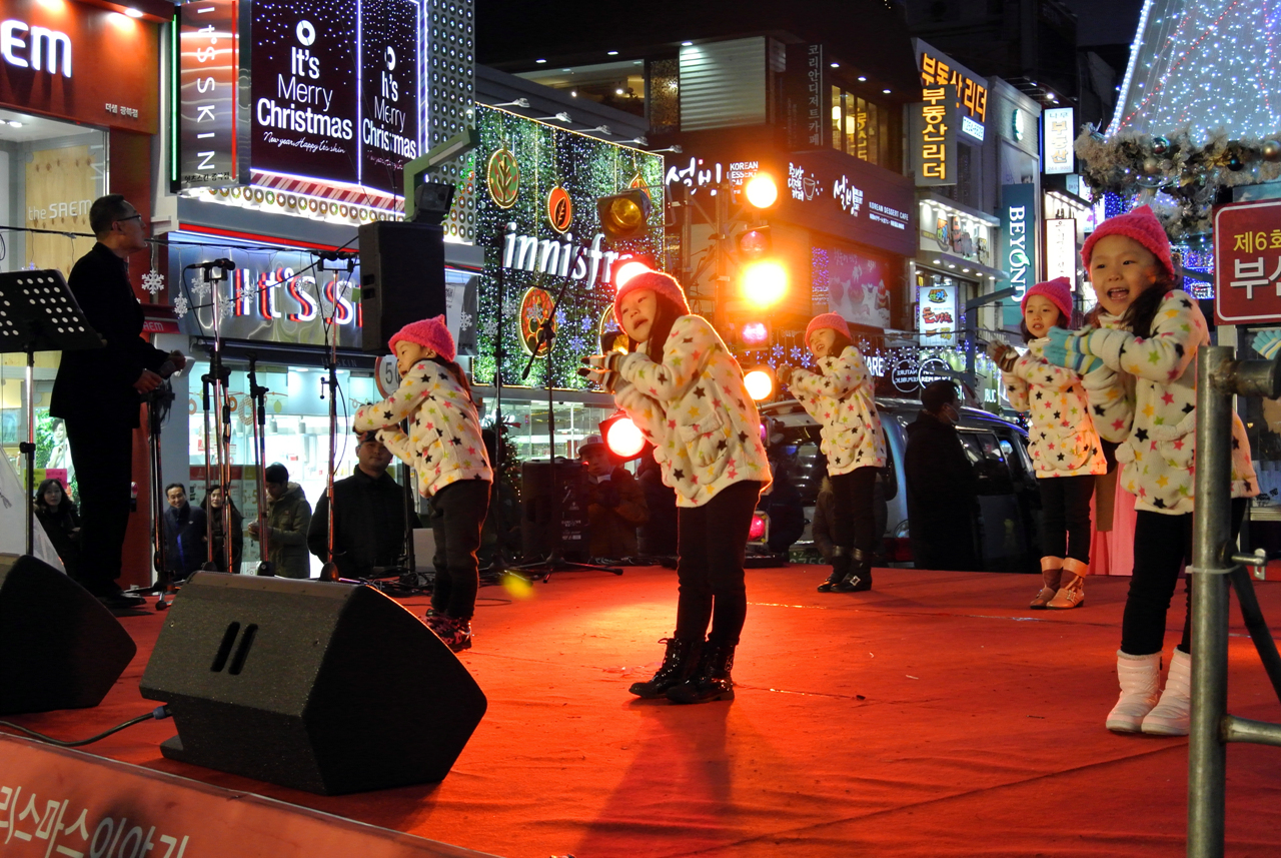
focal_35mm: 53
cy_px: 429
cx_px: 640
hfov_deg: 37.5
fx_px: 1888
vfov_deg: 25.6
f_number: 4.8
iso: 800
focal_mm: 19.9
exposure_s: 1/125
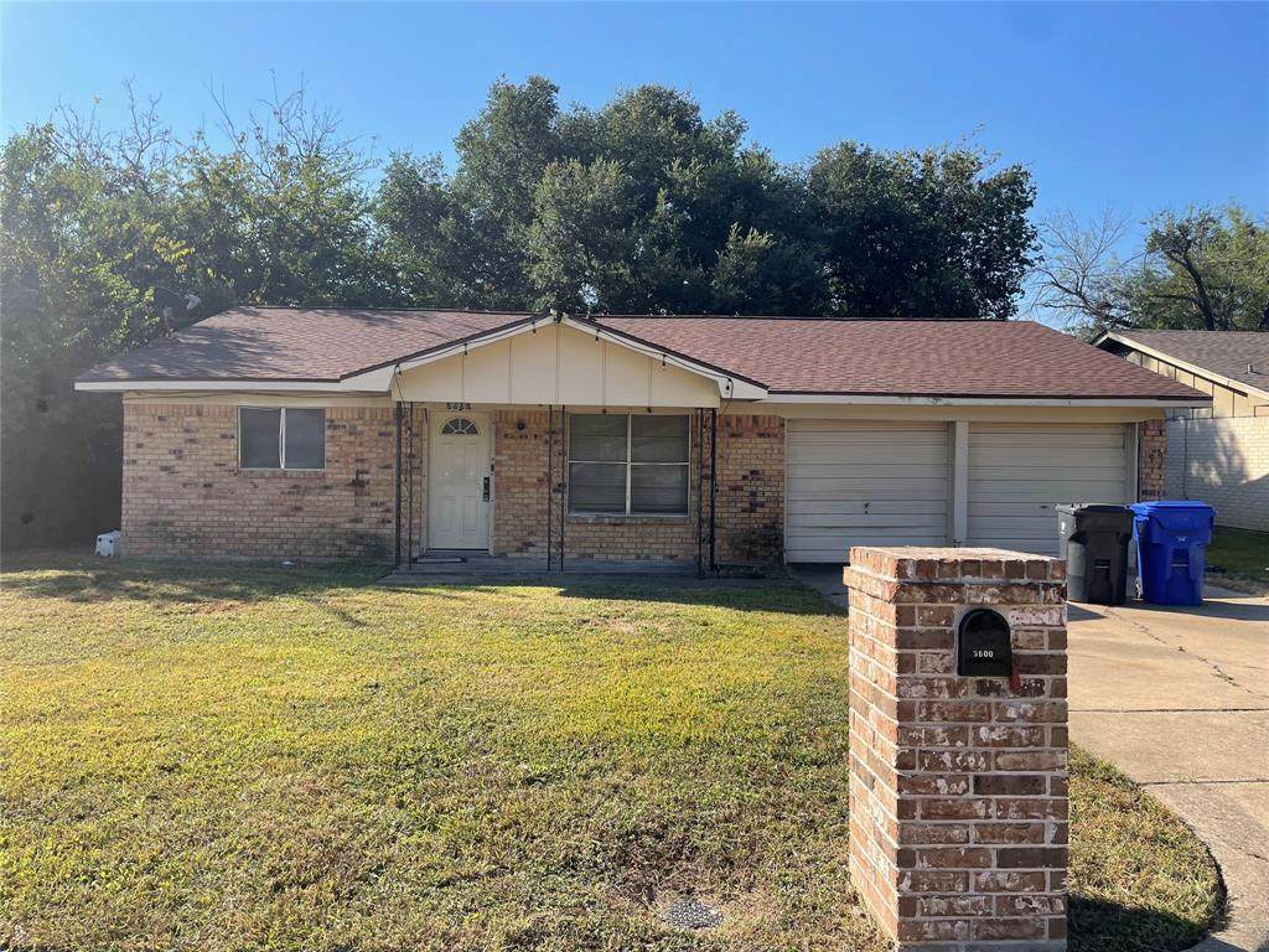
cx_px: 634
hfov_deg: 67.3
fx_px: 953
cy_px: 476
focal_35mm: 26
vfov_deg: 53.1
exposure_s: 1/2132
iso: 32
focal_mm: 4.2
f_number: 1.6
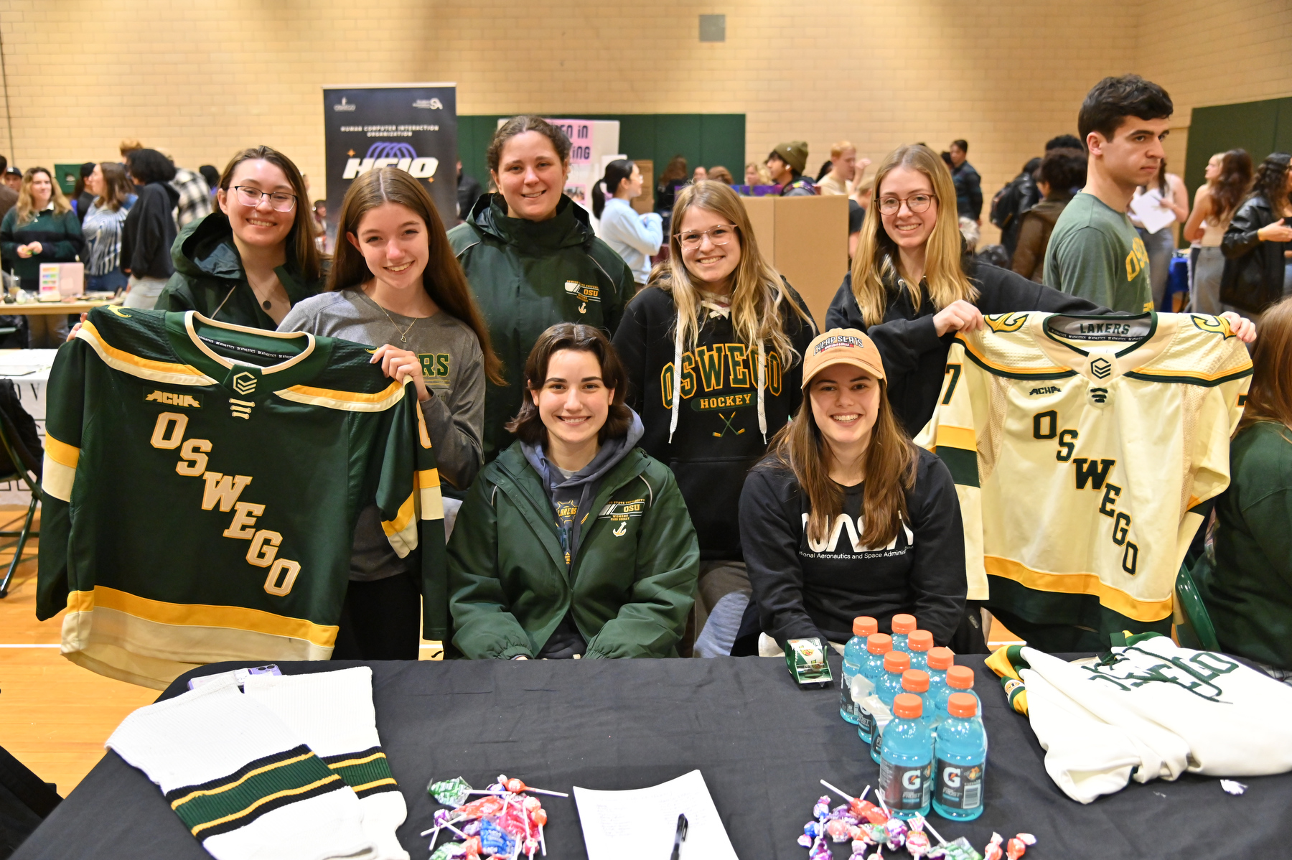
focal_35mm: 32
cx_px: 646
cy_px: 430
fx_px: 1148
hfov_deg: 58.7
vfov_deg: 41.1
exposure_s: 1/160
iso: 4000
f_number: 4
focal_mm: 32
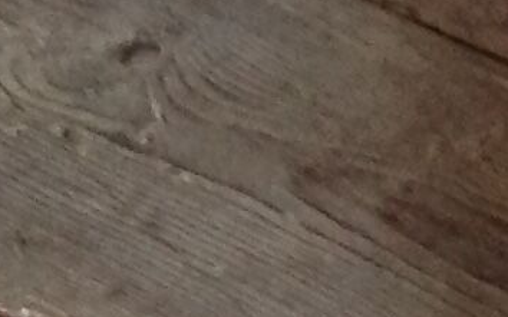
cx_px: 1798
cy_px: -66
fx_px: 3751
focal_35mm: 271
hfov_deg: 6.6
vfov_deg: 4.8
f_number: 2.4
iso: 160
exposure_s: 1/15
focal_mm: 4.28
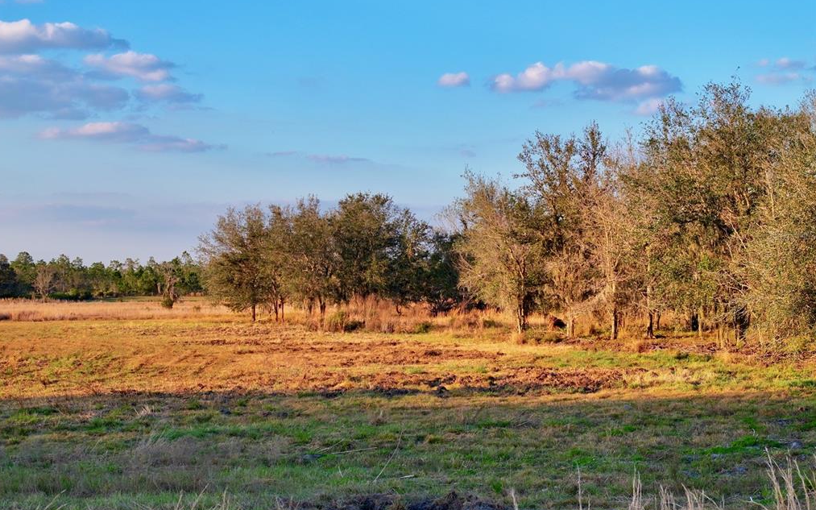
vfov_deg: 17.4
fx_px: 1668
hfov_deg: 27.5
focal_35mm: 75
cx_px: 405
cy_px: 235
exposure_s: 1/400
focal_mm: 19.35
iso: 130
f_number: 2.8
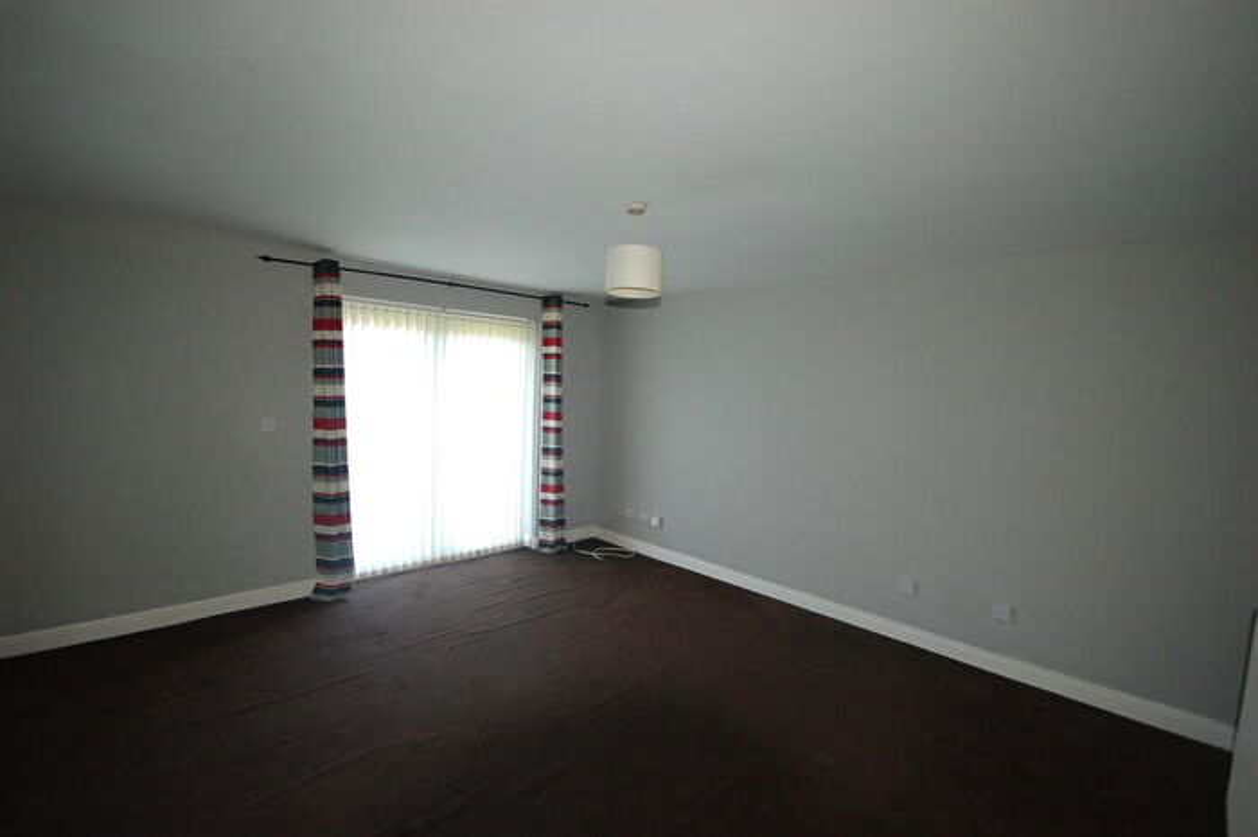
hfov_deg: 100.4
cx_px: 629
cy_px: 418
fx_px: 524
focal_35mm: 15
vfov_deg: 77.3
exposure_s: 1/50
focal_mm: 10
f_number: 4
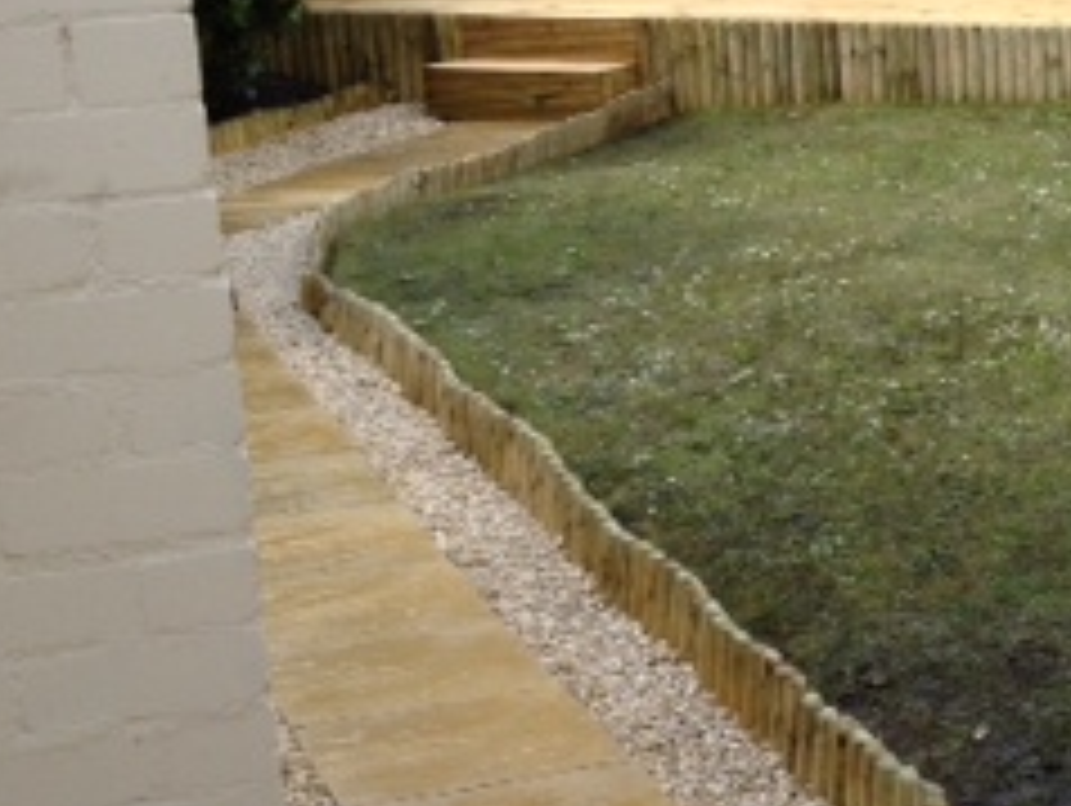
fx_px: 2911
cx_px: 1296
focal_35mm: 94
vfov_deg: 15.8
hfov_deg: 19.6
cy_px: 441
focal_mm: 4.28
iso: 64
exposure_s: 1/497
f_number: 2.4
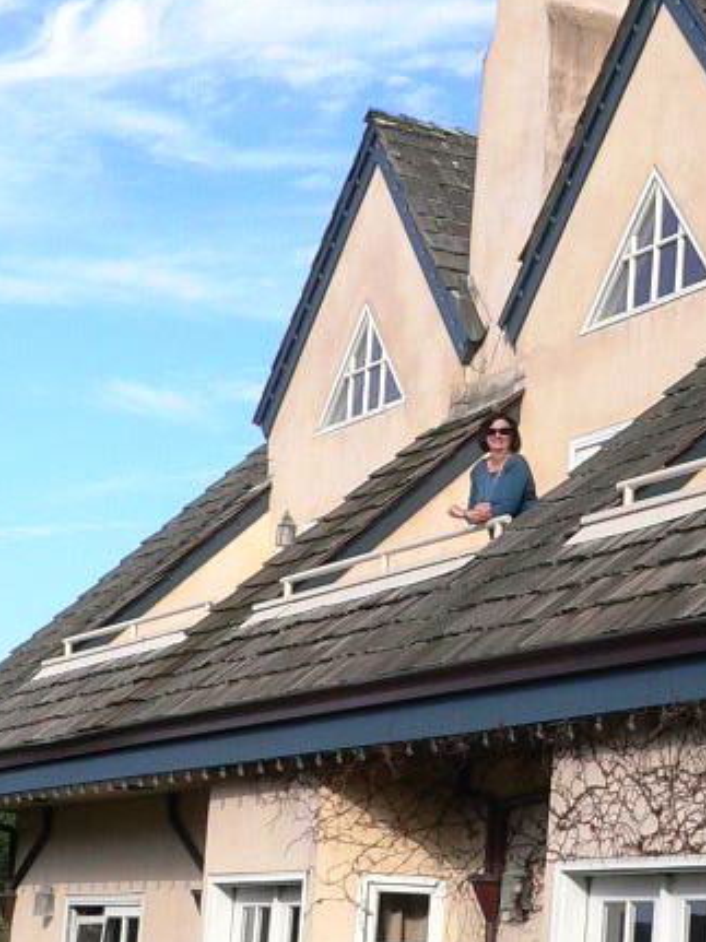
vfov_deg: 18.9
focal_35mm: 104
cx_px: 540
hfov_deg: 14.2
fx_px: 2830
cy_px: 496
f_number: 5.6
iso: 80
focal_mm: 5.8
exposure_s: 1/320
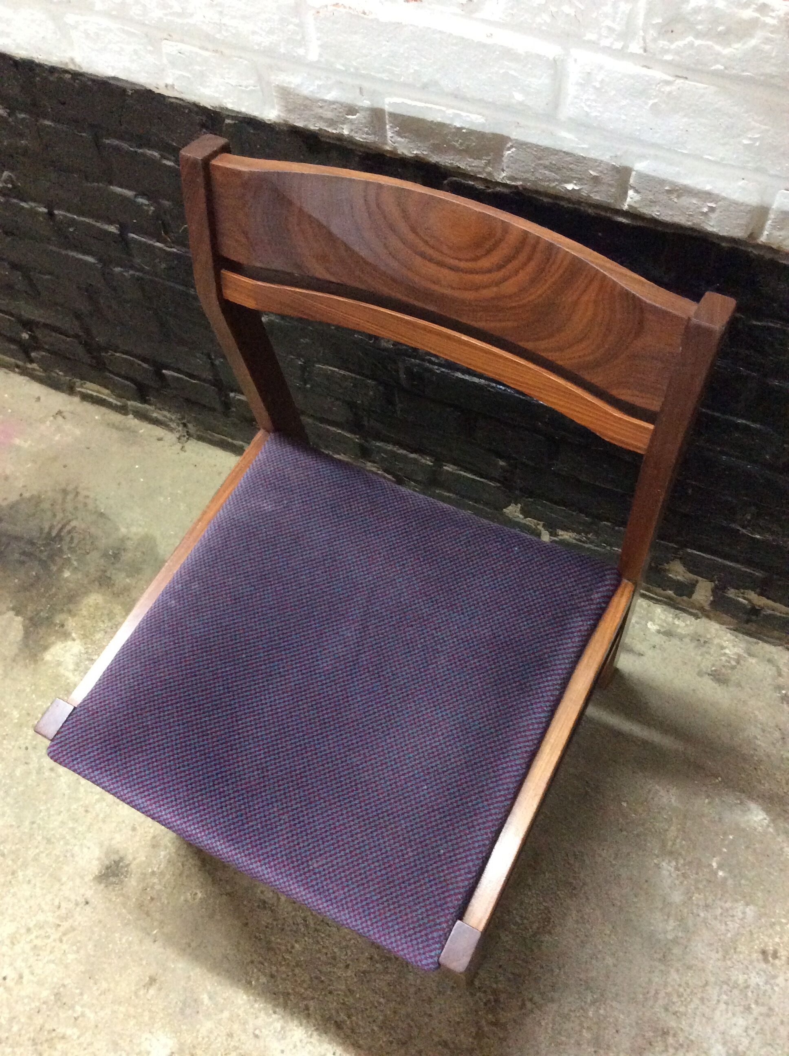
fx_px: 975
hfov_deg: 44.1
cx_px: 394
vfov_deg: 56.9
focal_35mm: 32
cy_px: 528
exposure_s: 1/17
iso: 400
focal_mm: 3.3
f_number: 2.4
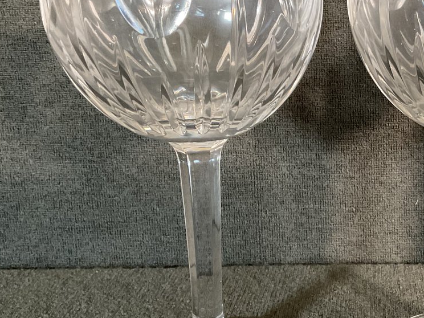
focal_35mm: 59
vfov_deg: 24.8
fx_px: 723
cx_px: 387
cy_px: 134
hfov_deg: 31.1
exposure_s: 1/60
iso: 160
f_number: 1.8
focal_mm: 3
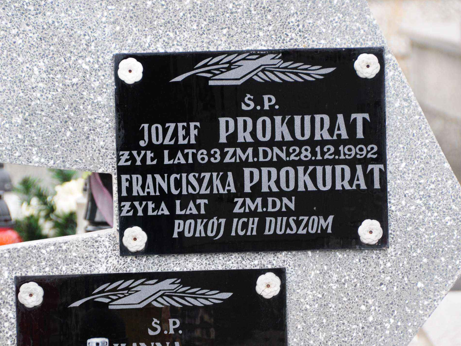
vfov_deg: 6.1
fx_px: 3263
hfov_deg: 8.1
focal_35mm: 245
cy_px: 173
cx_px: 229
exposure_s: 1/160
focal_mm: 150
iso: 640
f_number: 7.1
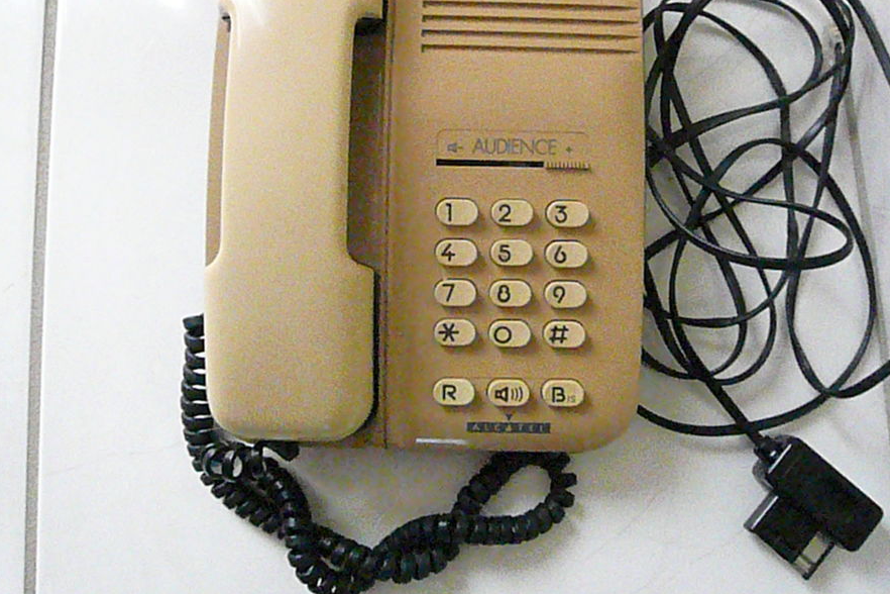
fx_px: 816
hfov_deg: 57.1
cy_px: 246
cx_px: 498
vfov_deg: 39.8
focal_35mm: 33
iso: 3200
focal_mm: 4.6
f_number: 8
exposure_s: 1/250
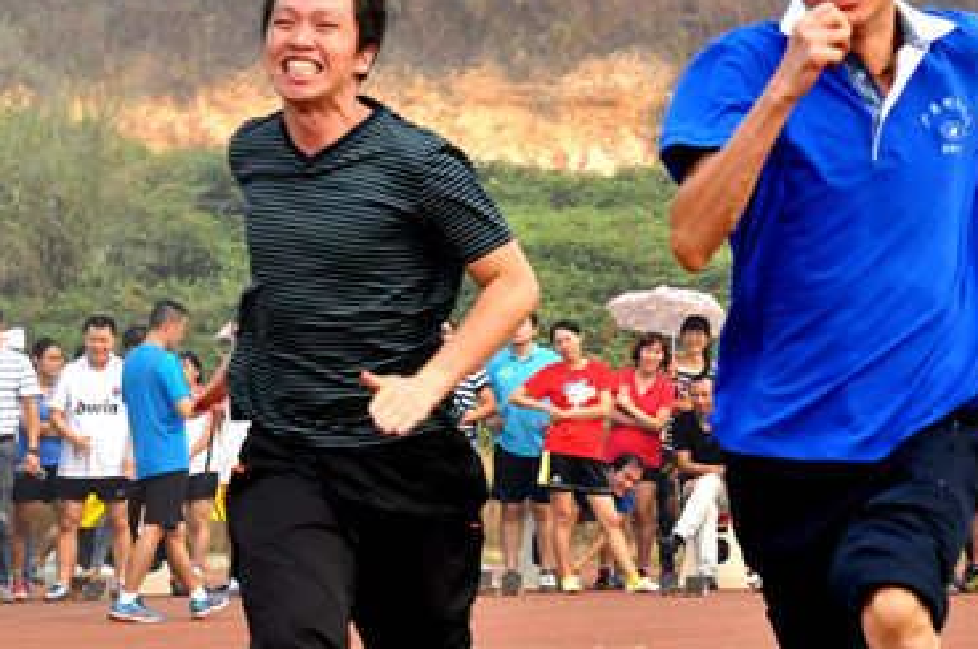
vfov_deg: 4.6
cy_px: 172
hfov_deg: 6.9
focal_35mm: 297
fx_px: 8054
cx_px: 691
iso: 1000
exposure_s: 1/800
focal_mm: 90
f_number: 14
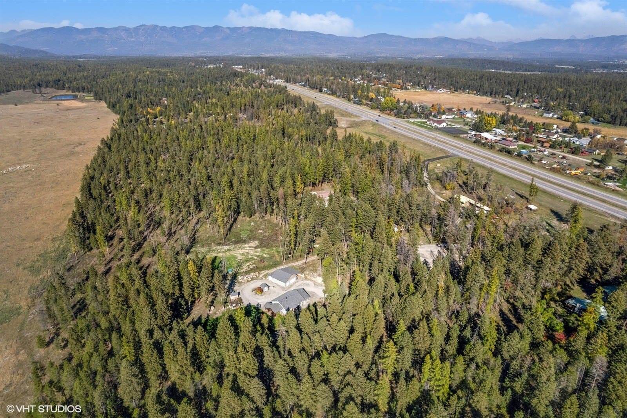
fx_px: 383
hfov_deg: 78.6
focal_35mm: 22
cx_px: 314
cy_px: 209
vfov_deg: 57.2
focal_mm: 8.38
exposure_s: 1/3000
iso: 110
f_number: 2.8
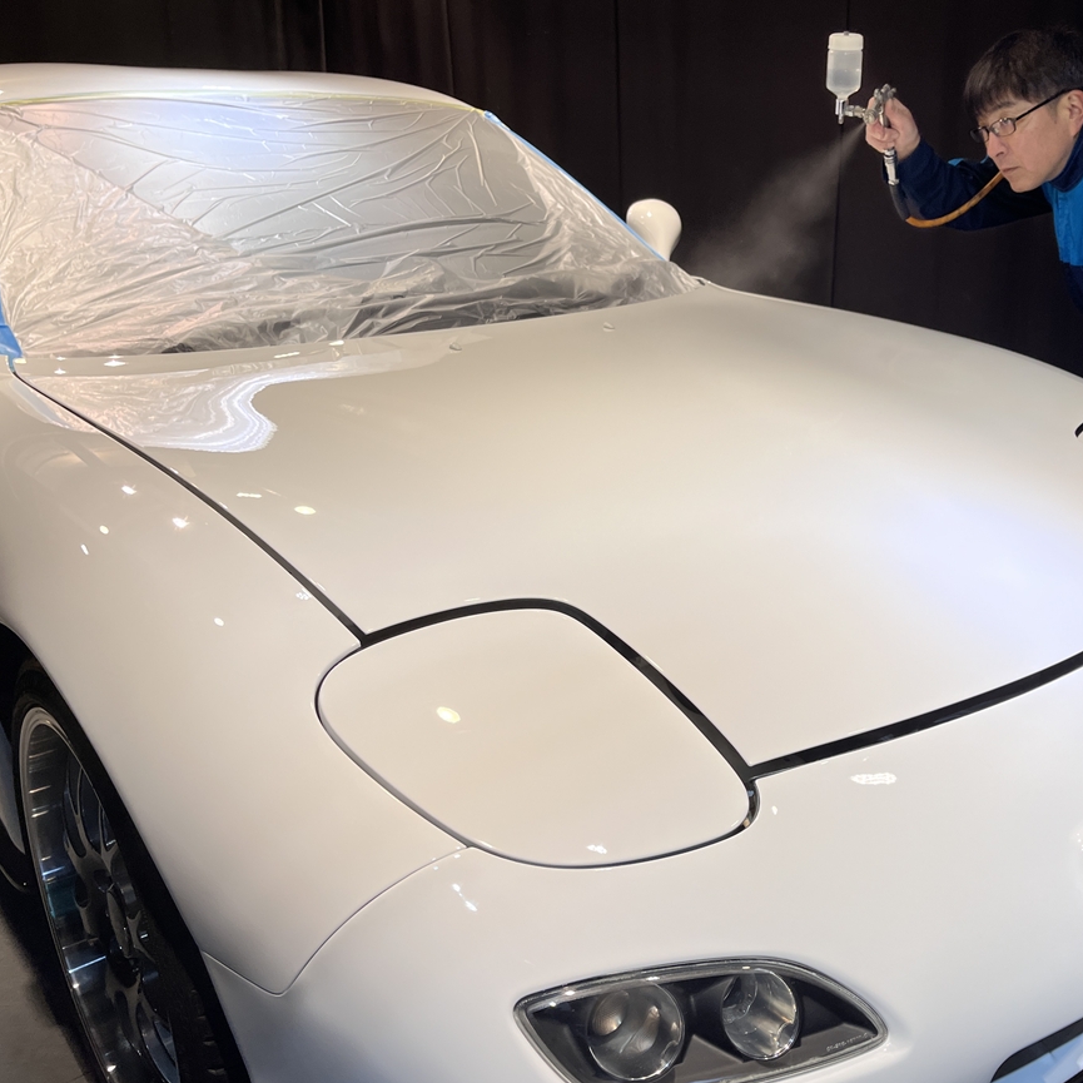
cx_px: 706
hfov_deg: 47.8
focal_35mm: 34
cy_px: 503
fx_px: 1203
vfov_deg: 48.4
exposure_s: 1/120
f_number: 1.6
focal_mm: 5.1
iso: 32
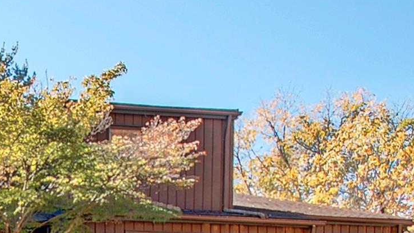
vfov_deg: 22.4
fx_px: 483
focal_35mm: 44
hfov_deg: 34.2
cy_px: 347
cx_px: -116
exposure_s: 1/10
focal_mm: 10
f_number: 14
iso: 200
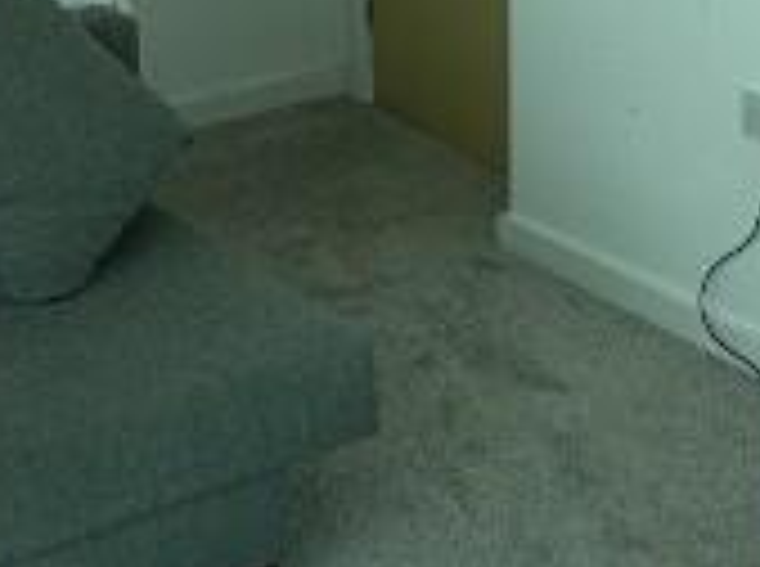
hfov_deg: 23.1
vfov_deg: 17.2
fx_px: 1862
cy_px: 108
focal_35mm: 85
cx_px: 373
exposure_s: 1/707
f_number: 2.2
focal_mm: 2.22
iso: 40
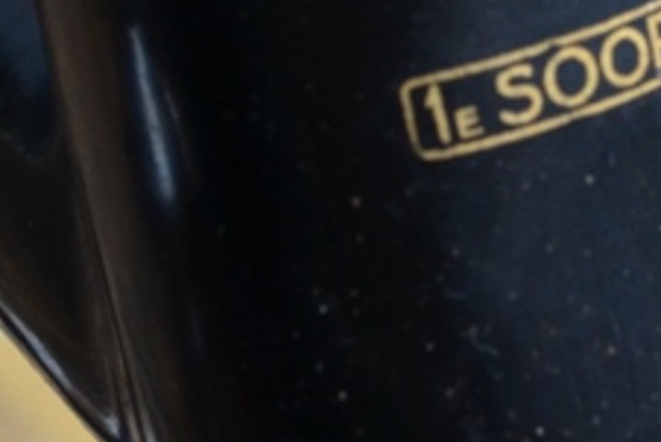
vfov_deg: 8.2
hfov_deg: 12.5
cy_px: -262
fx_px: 2995
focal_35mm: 163
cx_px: 529
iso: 400
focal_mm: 24
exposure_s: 1/125
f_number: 8
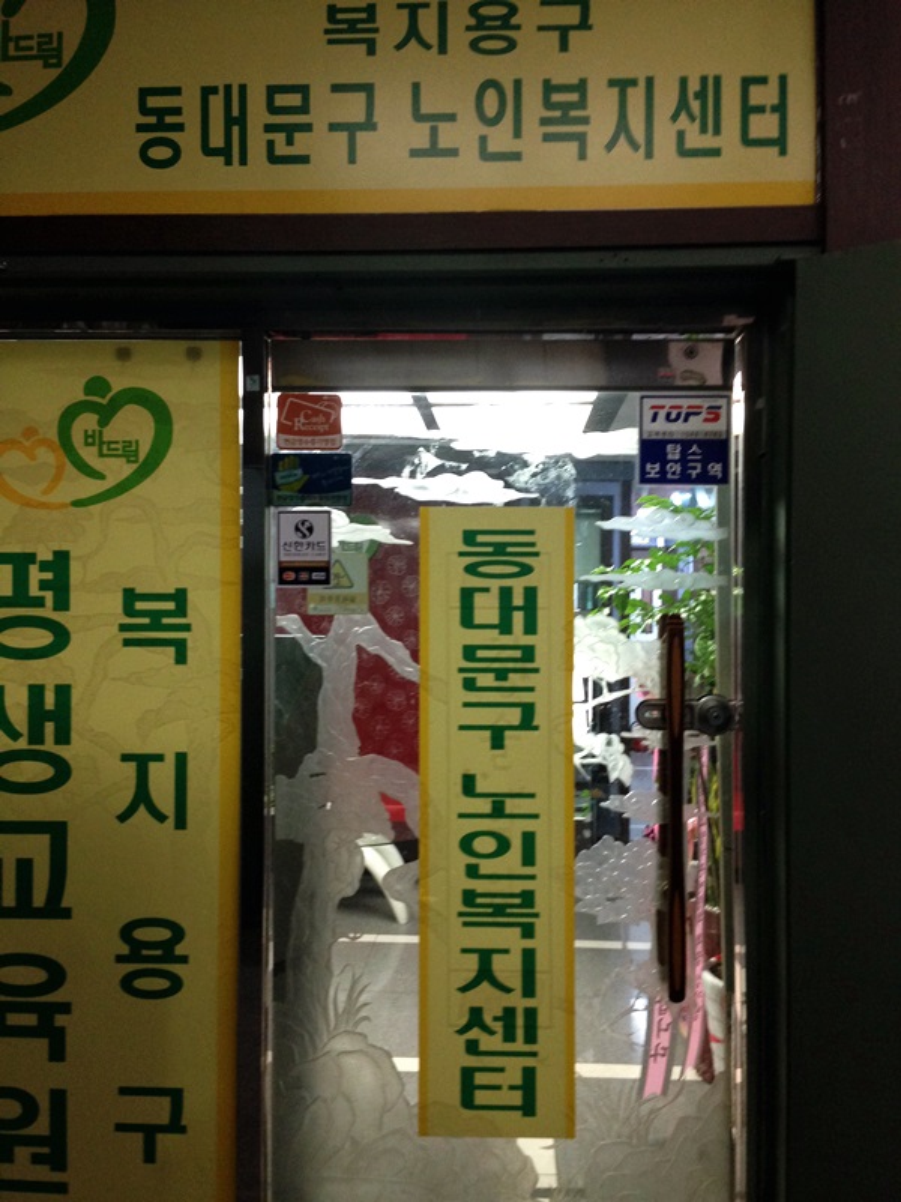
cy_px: 601
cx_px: 450
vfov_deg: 55.4
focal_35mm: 33
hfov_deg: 42.9
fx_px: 1145
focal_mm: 4.12
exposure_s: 1/20
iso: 200
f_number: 2.4
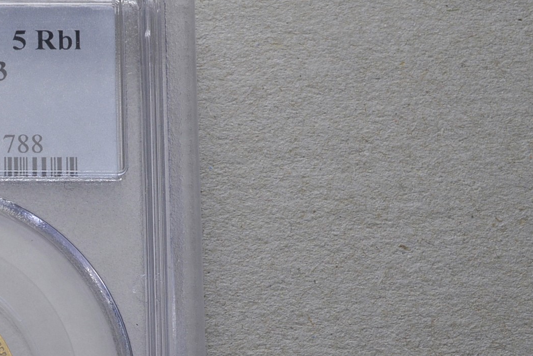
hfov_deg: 17.6
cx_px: -54
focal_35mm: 112
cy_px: 312
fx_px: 1658
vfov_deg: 12.2
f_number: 14
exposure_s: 1/250
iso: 400
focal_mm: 32
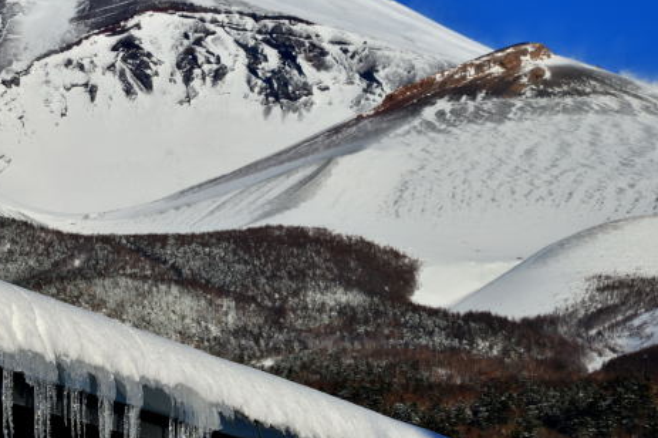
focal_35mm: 159
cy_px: 181
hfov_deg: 12.9
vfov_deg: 8.6
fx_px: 2904
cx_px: 162
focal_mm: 92
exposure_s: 1/40
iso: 100
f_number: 18
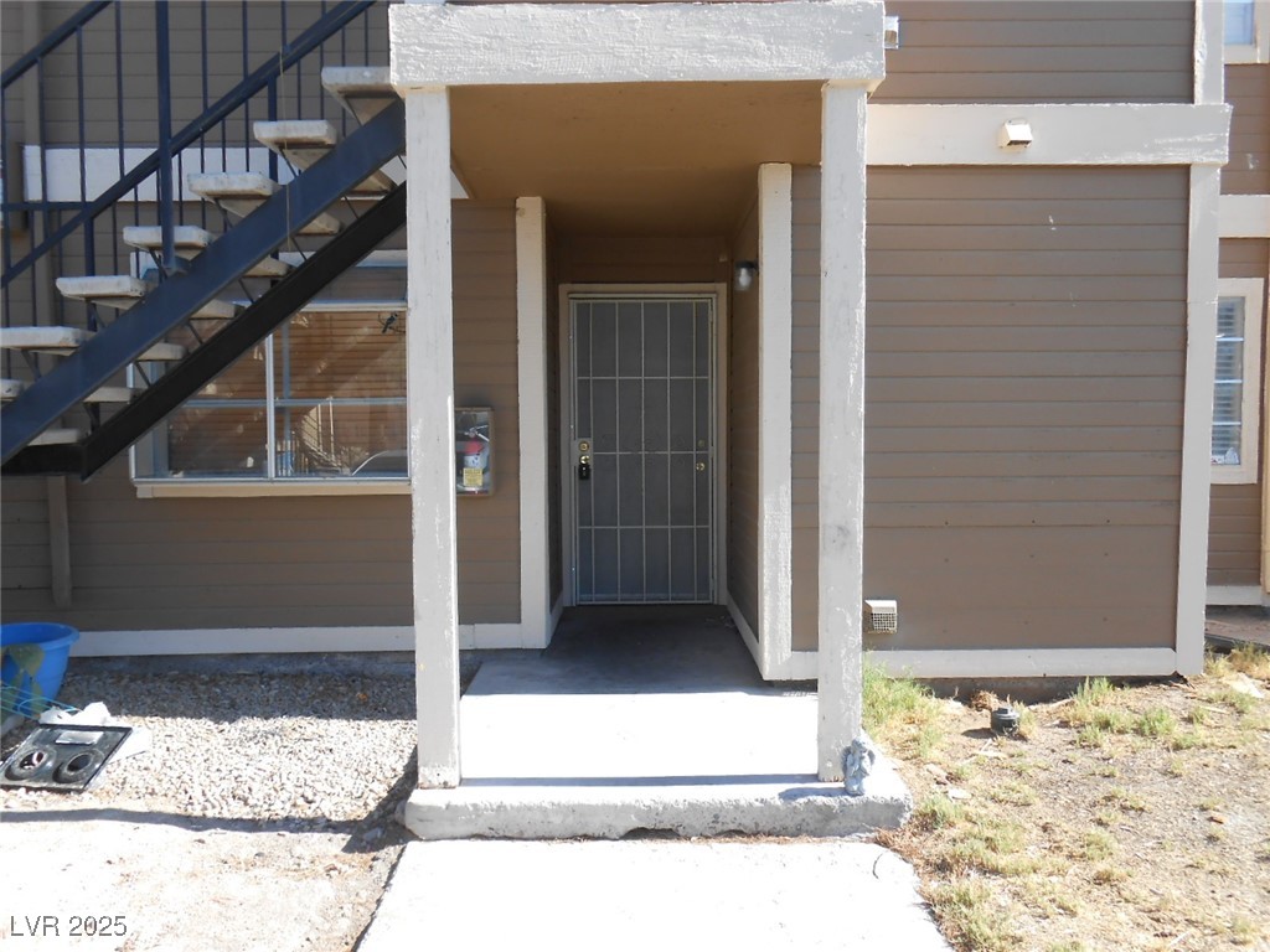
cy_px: 476
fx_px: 954
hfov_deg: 67.3
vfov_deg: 53.1
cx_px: 635
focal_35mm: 26
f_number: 3.5
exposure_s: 1/250
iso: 80
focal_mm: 4.6
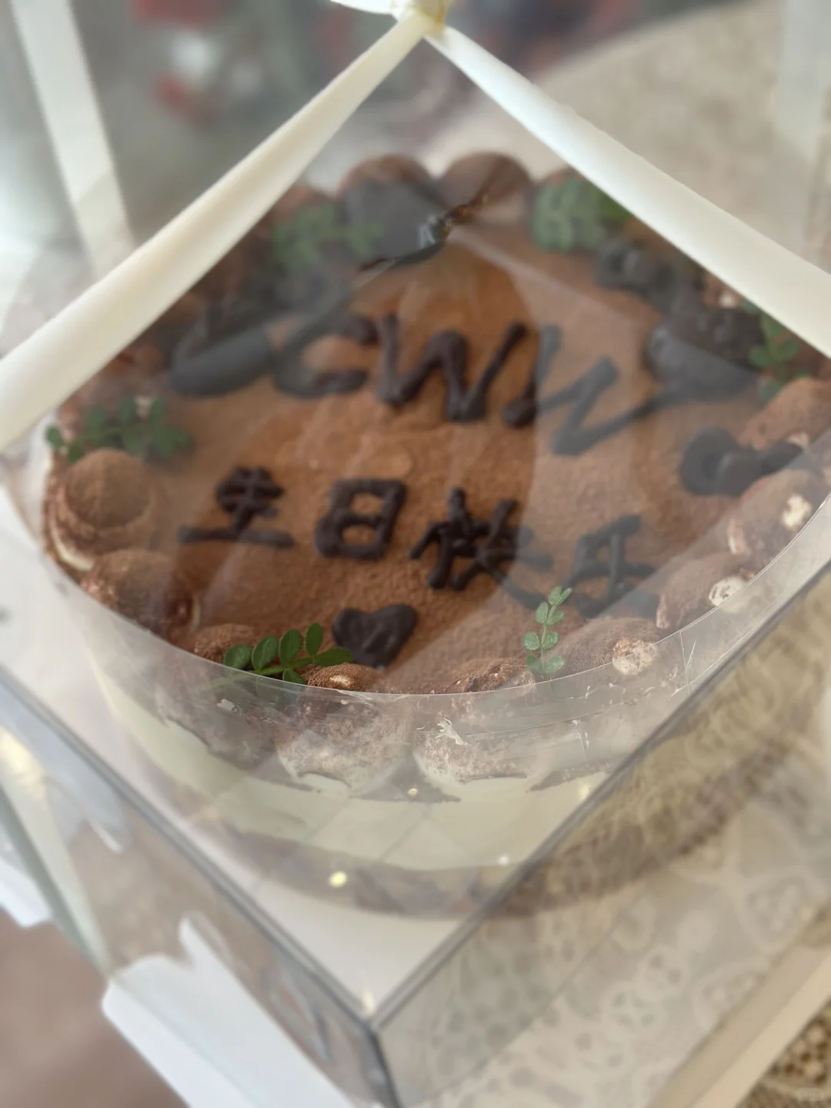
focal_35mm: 48
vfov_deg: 39.7
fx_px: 1536
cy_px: 554
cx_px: 416
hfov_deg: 30.3
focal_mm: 6.86
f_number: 1.78
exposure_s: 1/172
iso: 100
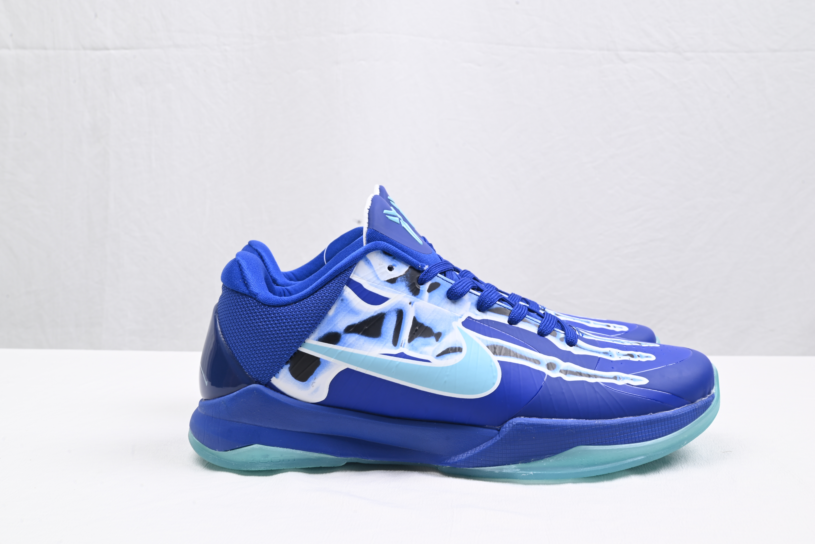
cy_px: 272
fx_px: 906
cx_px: 408
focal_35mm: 40
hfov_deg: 48.4
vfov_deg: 33.4
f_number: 16
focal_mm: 40
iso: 100
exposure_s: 1/2
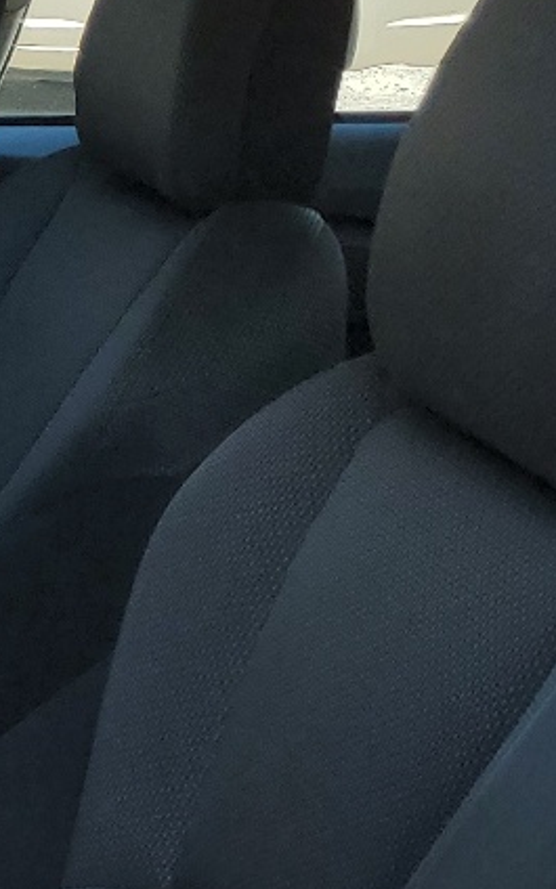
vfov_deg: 19.1
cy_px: 994
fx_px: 2521
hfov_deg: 10.8
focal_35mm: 104
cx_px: -766
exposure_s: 1/1111
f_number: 1.5
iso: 50
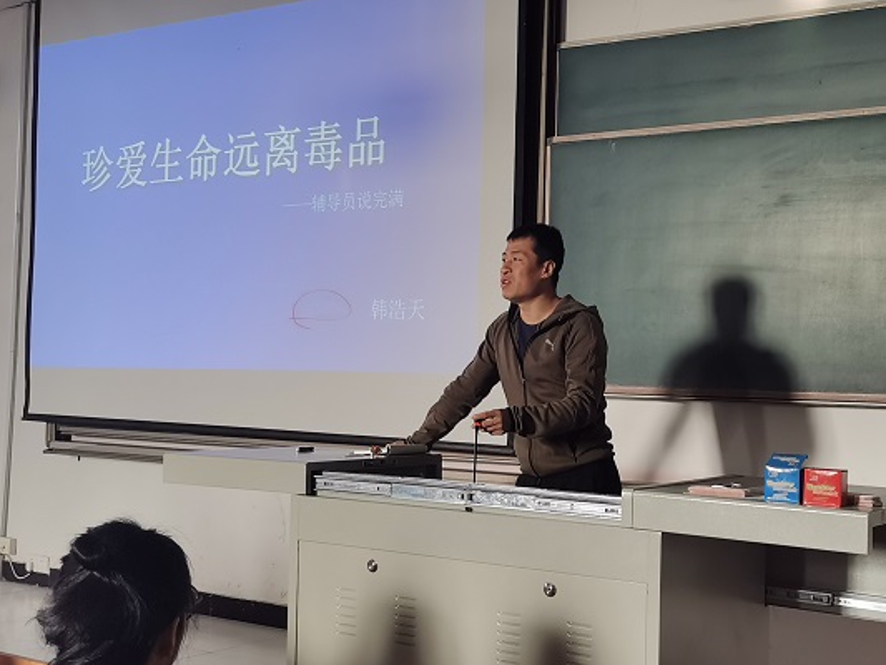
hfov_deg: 35.5
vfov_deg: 27.0
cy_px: 319
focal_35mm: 54
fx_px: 1382
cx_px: 409
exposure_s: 1/100
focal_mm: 5.58
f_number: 1.8
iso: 160
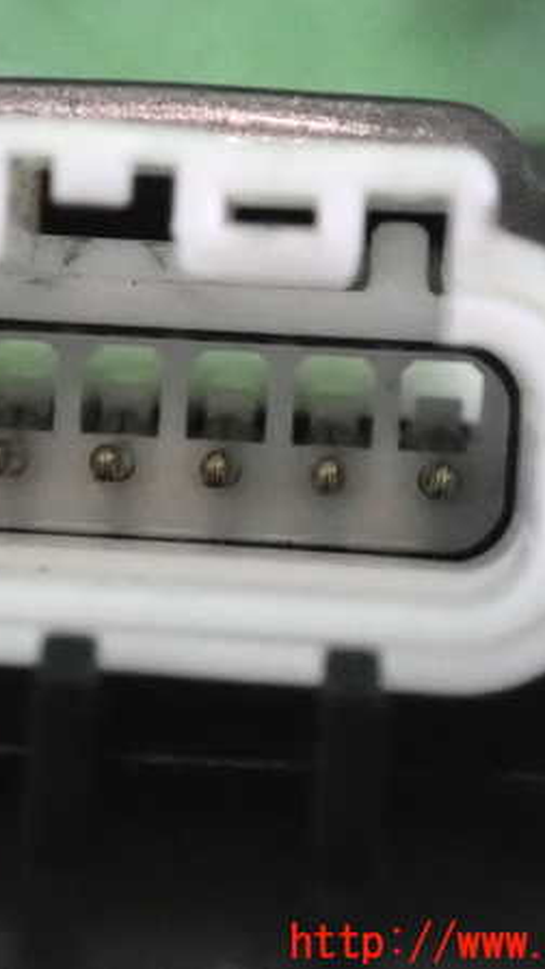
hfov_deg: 8.3
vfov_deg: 14.7
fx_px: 3751
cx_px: 130
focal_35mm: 146
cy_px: 484
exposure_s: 1/80
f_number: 4.9
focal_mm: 18
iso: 6400
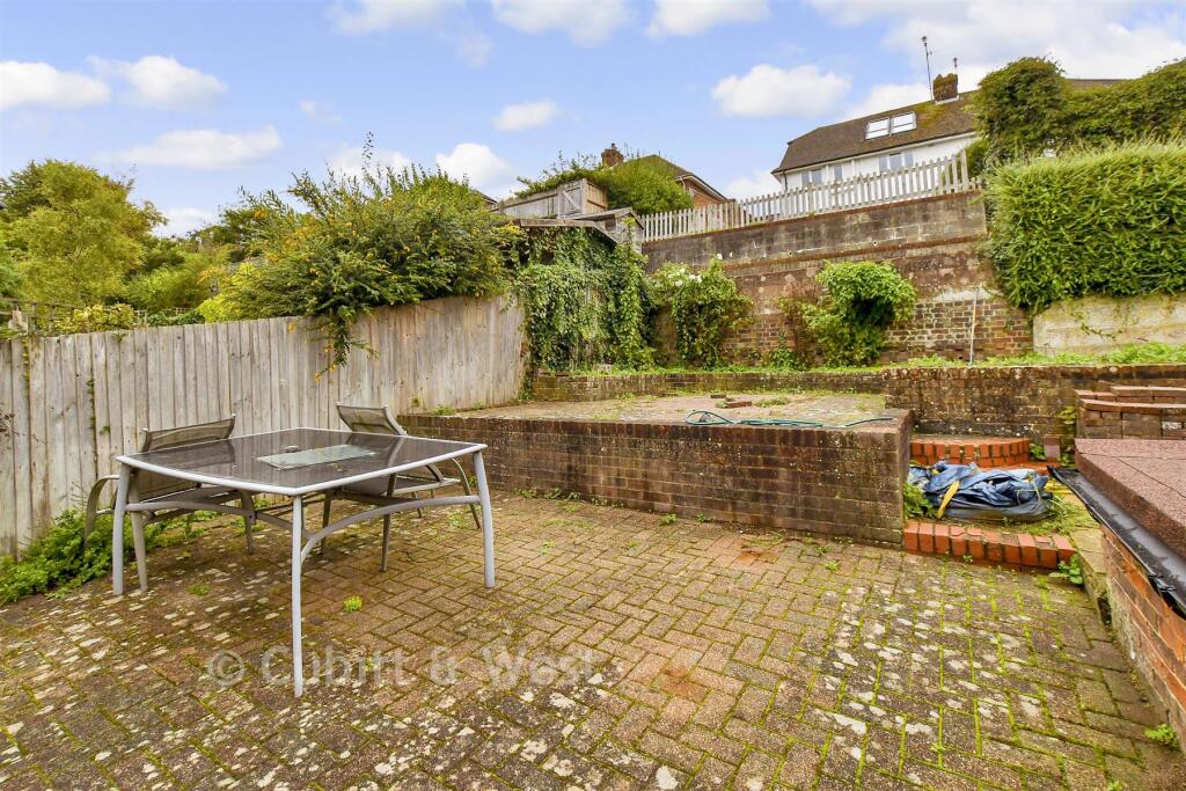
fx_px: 494
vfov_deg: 77.3
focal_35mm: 15
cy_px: 396
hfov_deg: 100.4
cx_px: 593
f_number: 8
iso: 400
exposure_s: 1/160
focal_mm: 10
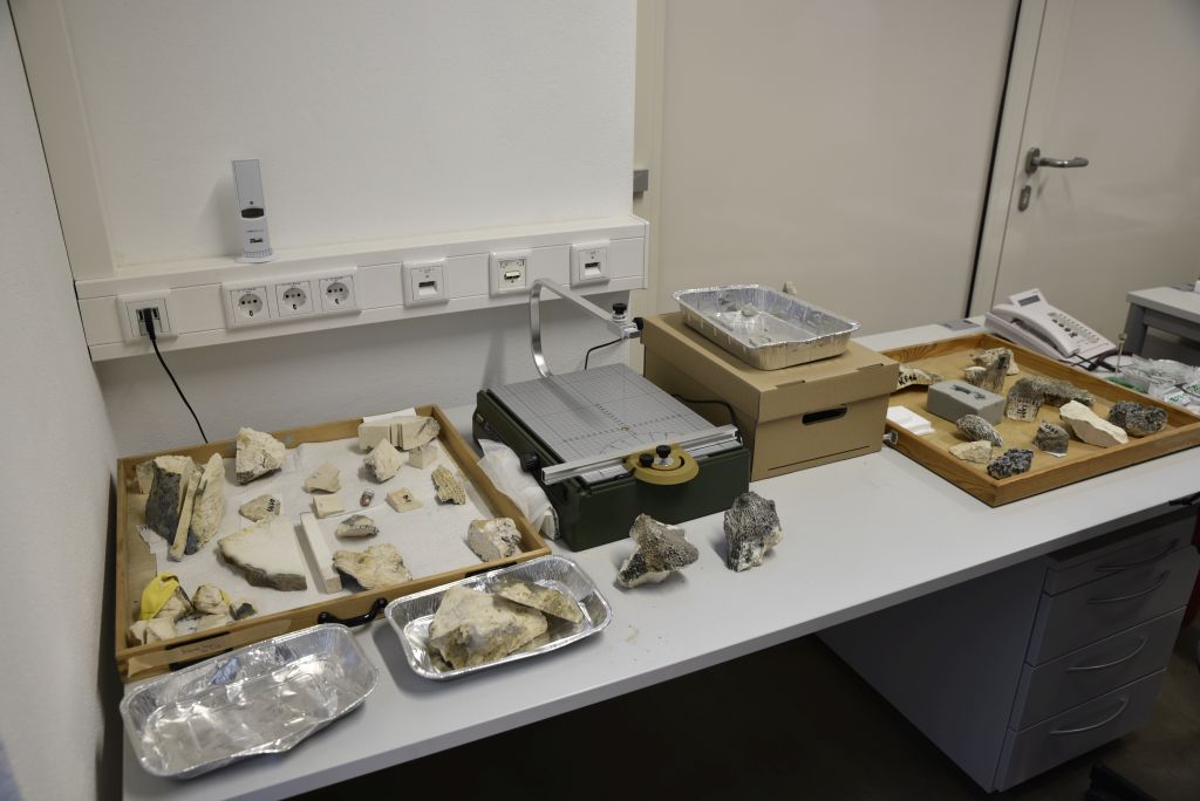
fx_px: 867
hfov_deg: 69.4
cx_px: 600
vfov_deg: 49.6
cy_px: 400
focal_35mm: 26
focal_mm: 26
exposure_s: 1/80
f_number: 4.5
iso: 400
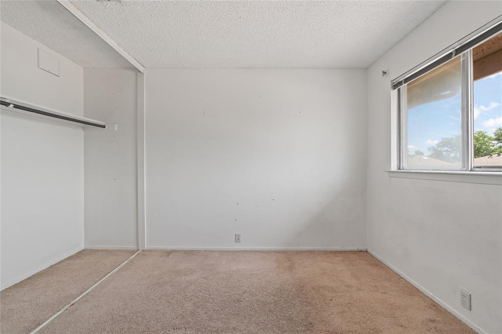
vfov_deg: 73.7
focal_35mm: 16
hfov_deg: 96.8
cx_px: 251
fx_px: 223
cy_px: 167
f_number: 9
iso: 250
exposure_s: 1.3
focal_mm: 16
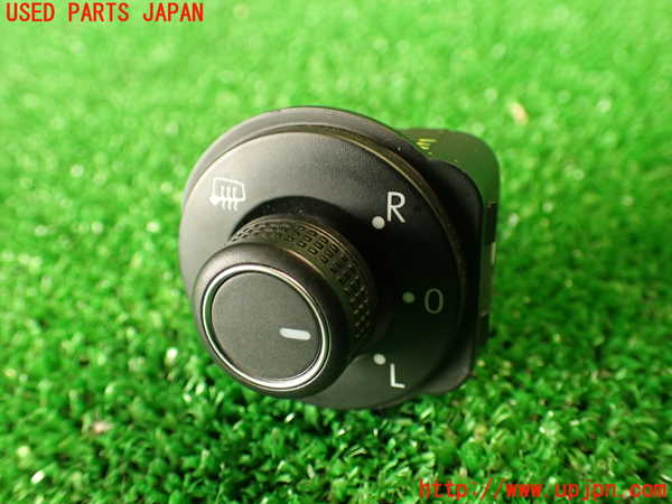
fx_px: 621
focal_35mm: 32
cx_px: 336
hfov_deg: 56.8
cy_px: 252
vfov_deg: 44.2
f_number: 2.4
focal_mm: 5.79
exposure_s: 1/30
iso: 400
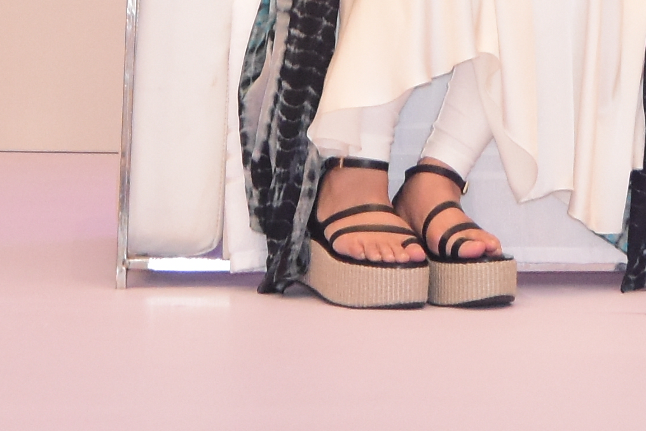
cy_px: -748
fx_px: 6674
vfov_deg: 3.6
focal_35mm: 372
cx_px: 1018
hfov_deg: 5.5
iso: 1250
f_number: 5.6
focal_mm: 42
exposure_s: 1/160
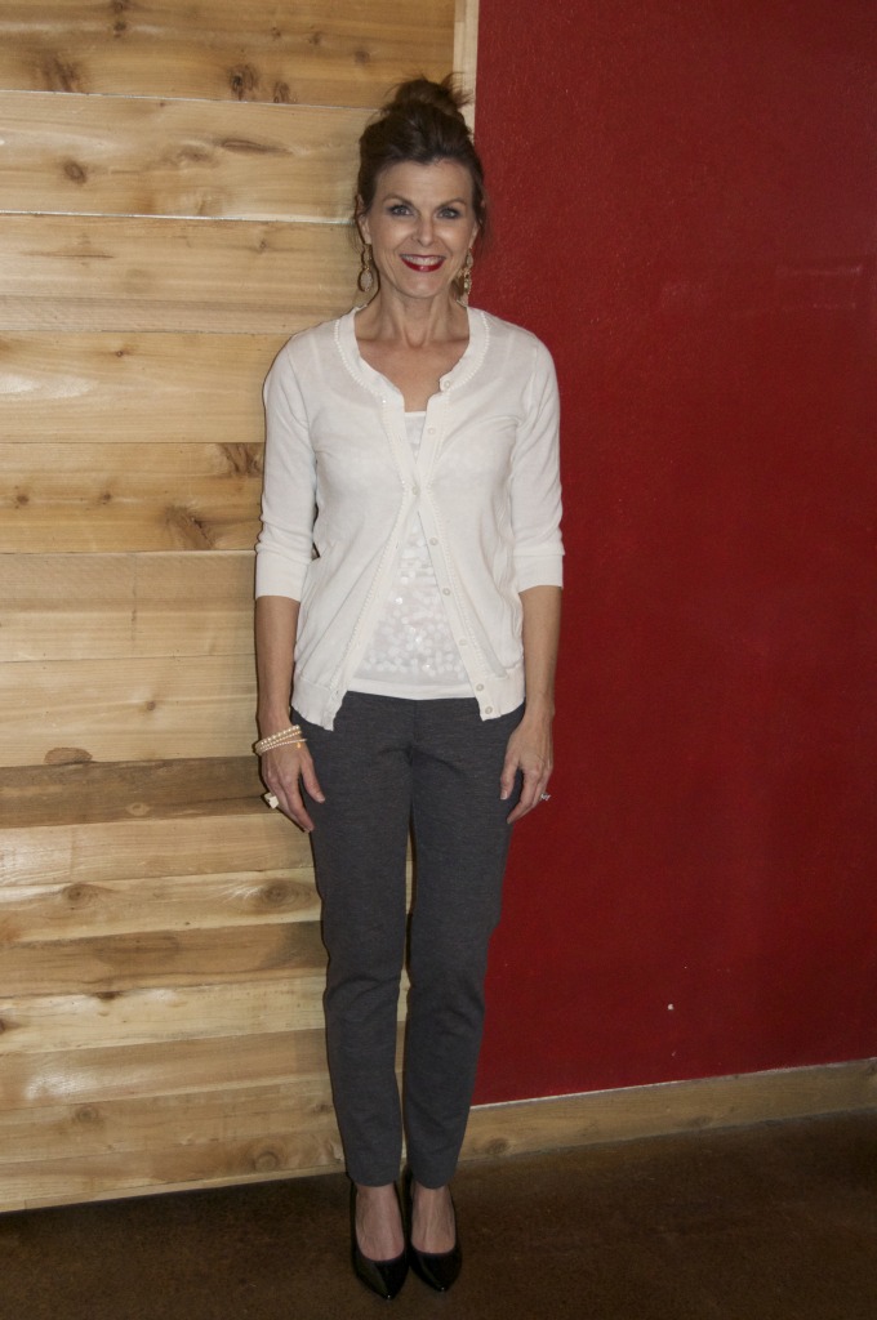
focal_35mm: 48
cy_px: 660
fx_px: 1759
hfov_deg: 28.0
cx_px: 438
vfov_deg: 41.2
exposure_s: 1/60
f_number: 4.5
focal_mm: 32
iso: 3200
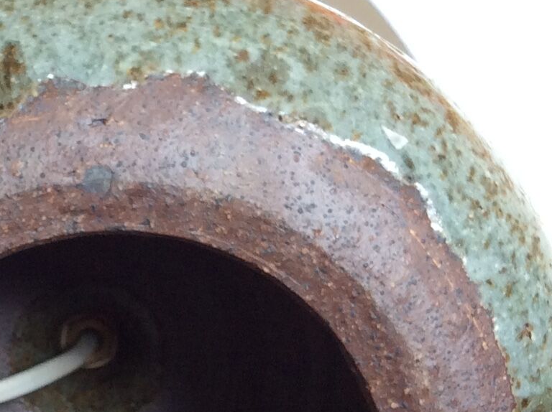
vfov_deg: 13.5
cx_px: 0
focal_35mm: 108
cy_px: 382
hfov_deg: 17.8
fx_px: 1720
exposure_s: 1/33
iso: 32
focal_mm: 3.3
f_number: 2.4
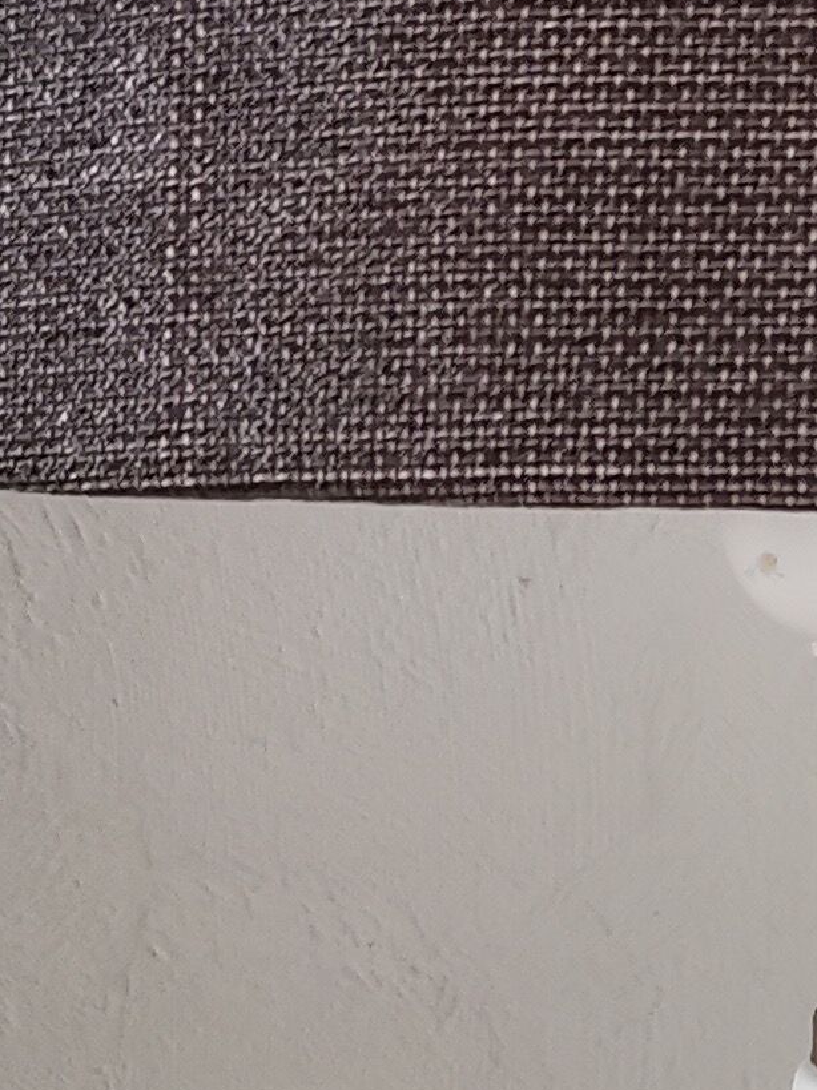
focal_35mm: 127
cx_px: 888
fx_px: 3998
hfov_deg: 11.5
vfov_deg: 15.3
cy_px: 1023
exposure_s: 1/30
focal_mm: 4.75
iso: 400
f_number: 1.8
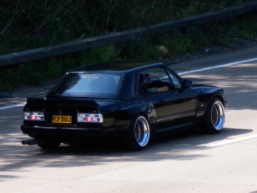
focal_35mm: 175
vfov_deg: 8.5
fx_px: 1299
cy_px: 96
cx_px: 128
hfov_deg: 11.3
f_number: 4.7
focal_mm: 31.3
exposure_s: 1/1200
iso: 100
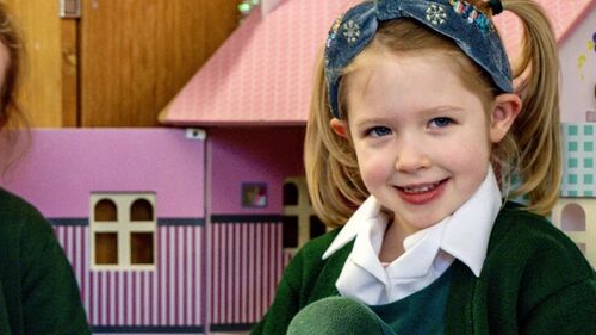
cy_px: 324
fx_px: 2781
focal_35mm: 176
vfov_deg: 6.9
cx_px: 89
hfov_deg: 12.2
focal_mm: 70
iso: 3200
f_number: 5
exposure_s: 1/125
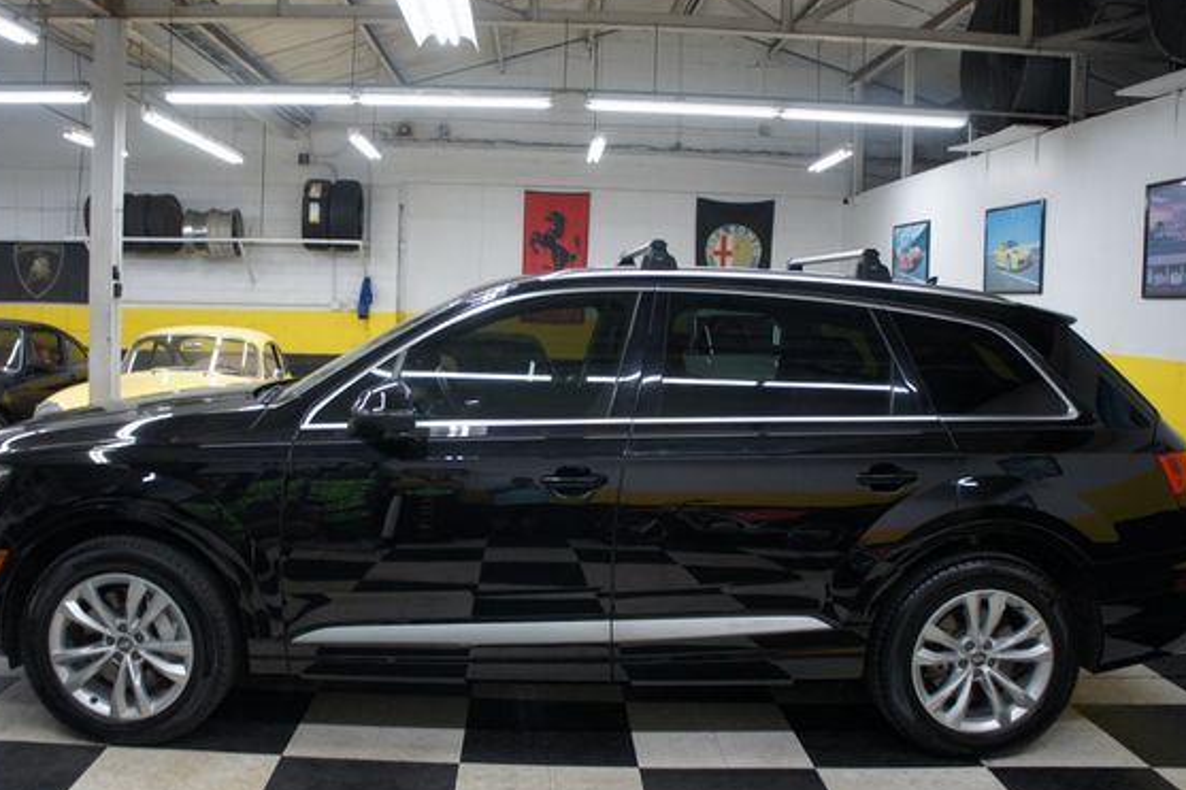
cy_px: 388
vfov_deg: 42.3
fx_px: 1021
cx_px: 549
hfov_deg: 60.2
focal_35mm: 31
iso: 250
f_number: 3.5
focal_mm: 18
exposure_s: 1/30
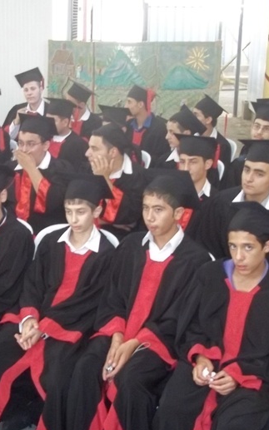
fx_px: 692
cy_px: 235
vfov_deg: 34.5
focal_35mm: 59
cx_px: 18
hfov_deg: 21.4
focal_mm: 6.5
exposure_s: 1/60
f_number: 3.1
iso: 320
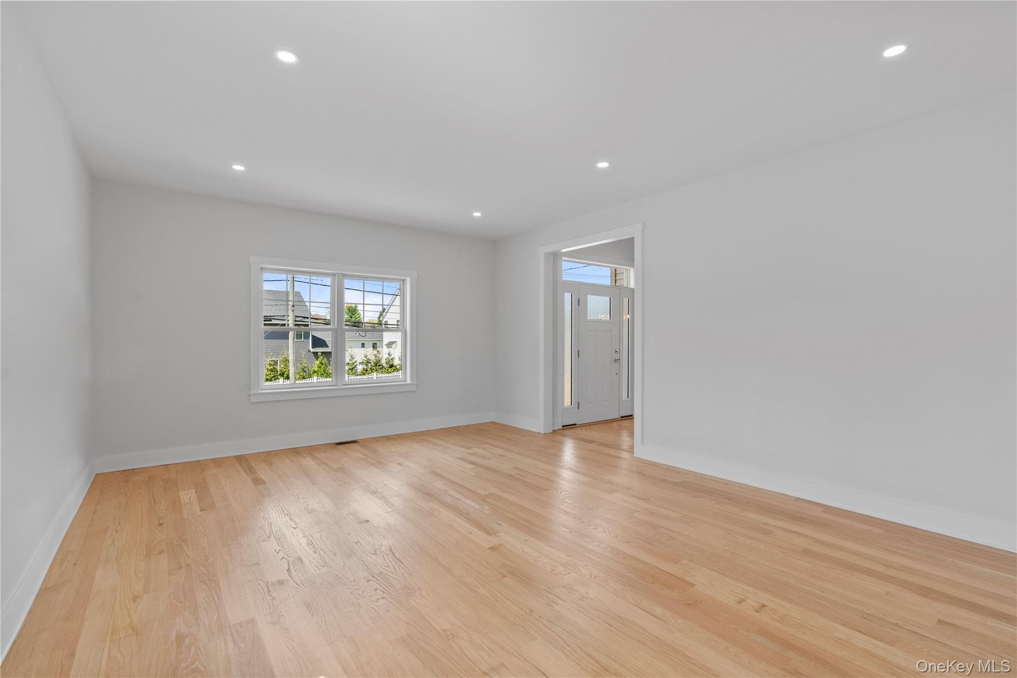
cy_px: 339
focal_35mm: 16
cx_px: 508
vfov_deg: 73.7
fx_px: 452
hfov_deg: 96.7
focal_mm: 16
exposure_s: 1/20
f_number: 8
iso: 400
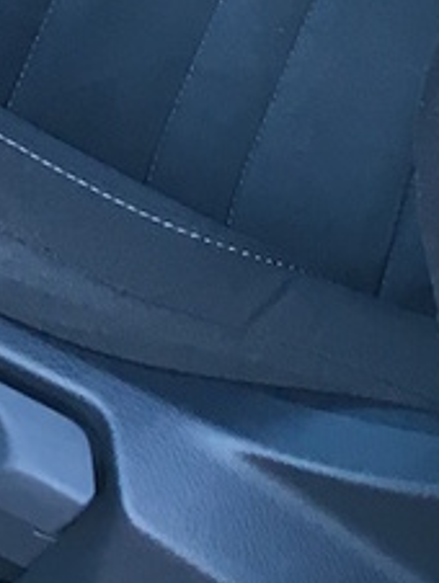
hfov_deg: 8.4
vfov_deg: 10.3
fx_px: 2768
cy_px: -851
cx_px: -537
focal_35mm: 164
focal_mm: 4.15
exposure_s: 1/33
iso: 32
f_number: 2.2
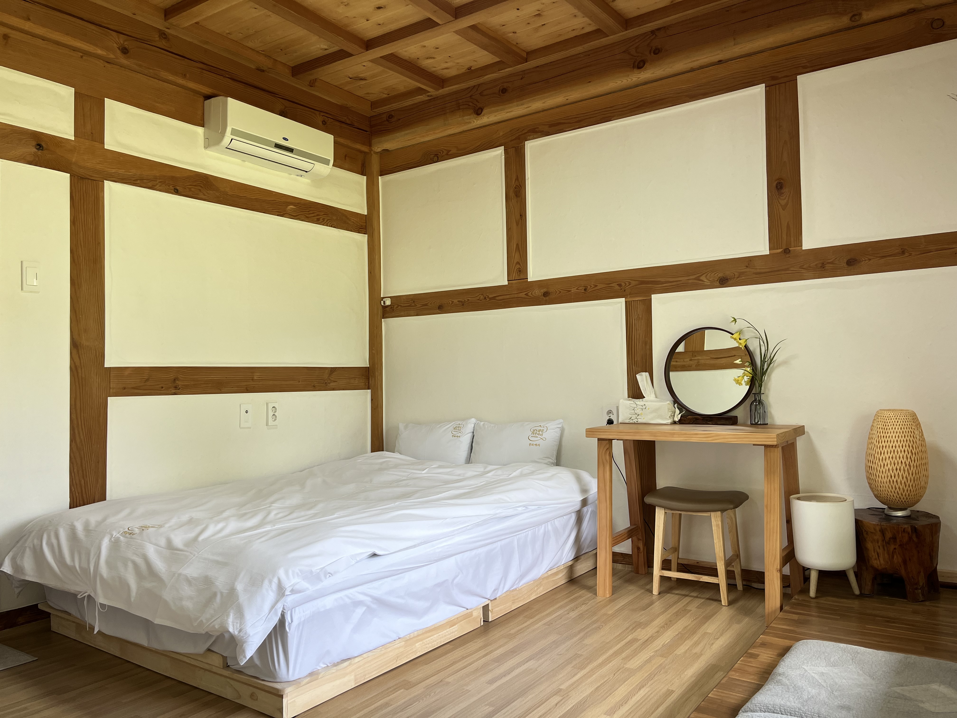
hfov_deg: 67.3
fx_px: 719
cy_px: 359
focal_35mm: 26
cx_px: 478
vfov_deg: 53.1
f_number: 1.6
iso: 64
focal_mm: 5.1
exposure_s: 1/120
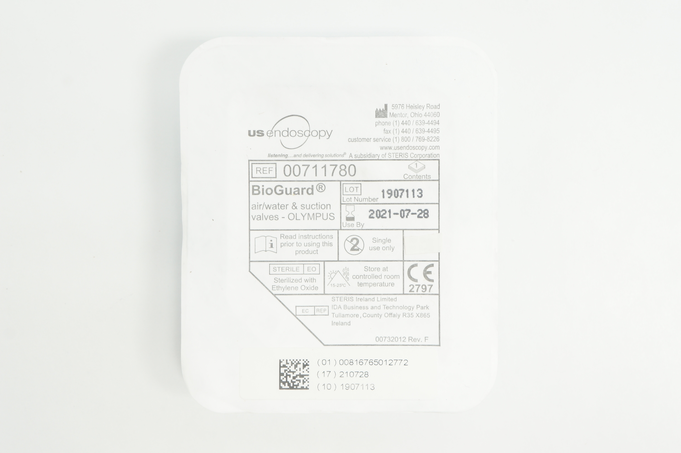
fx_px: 964
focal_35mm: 51
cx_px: 340
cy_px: 226
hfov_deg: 38.9
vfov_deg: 26.4
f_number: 9
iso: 400
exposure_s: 1/15
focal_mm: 34
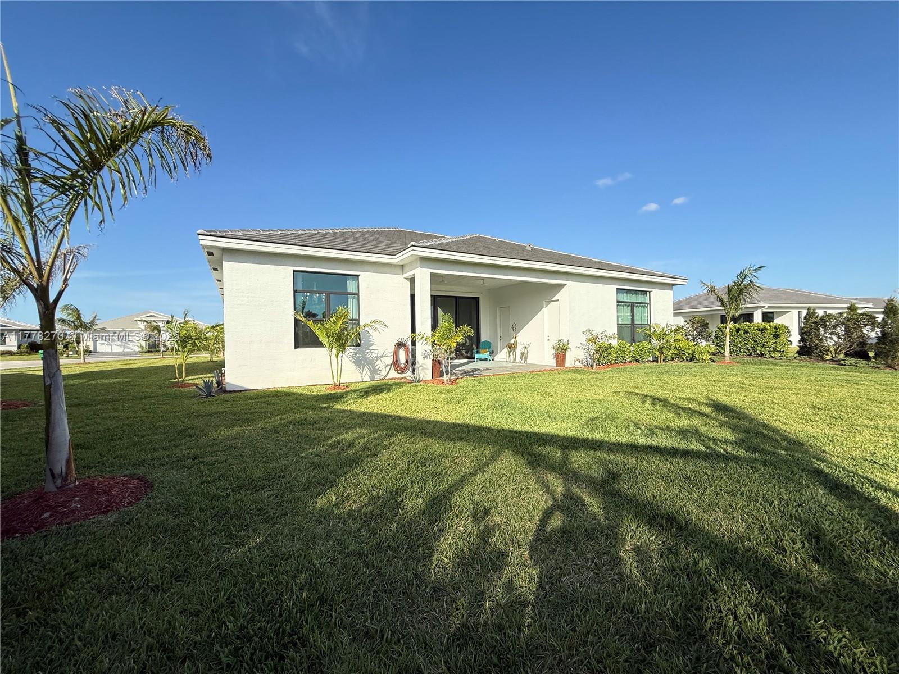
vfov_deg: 85.7
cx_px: 450
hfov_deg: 102.1
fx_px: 364
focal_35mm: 14
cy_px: 337
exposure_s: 1/1848
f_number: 2.2
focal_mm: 2.22
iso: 50
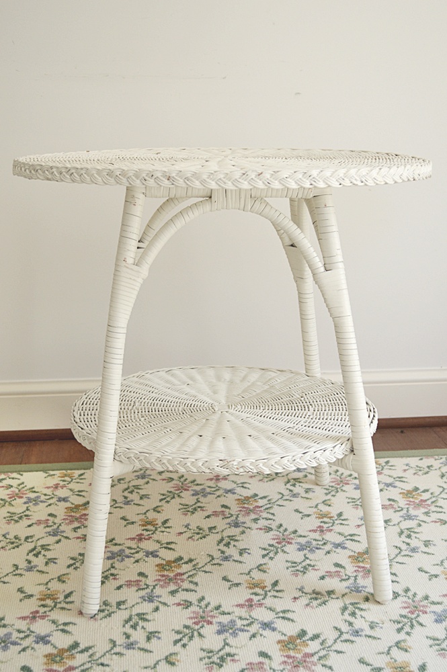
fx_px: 895
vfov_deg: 41.1
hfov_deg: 28.0
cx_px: 224
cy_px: 336
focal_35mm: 48
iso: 400
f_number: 4.8
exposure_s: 1/80
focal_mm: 32
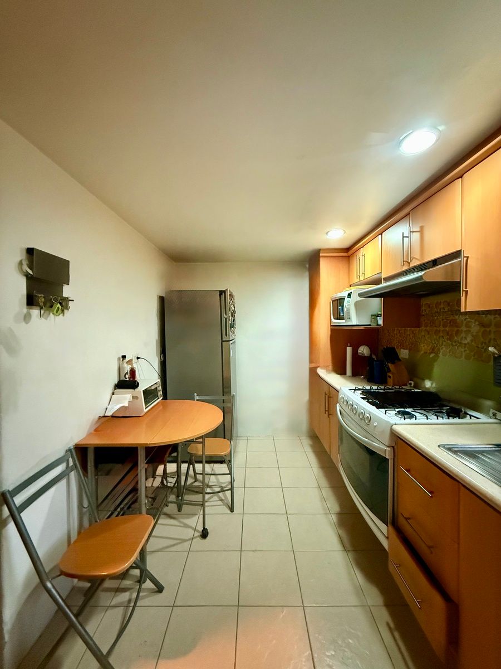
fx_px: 270
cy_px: 334
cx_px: 250
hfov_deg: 85.7
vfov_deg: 102.1
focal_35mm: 14
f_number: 2.2
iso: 1250
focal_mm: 2.22
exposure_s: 1/60
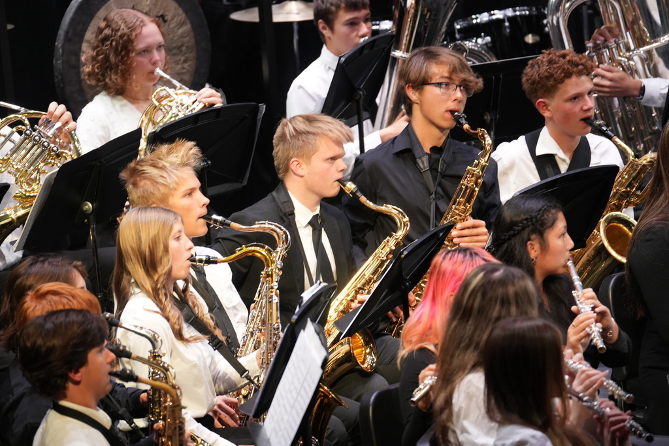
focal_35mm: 400
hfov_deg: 5.2
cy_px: 223
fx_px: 7434
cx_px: 334
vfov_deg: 3.4
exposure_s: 1/80
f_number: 6.3
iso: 3200
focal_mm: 400
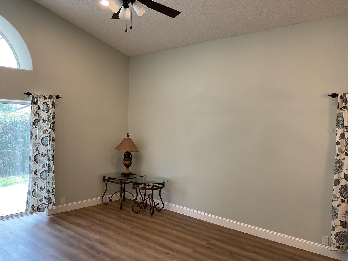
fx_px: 292
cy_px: 130
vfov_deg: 48.2
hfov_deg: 61.7
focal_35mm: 29
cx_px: 174
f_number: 1.8
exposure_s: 1/60
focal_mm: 3
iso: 50
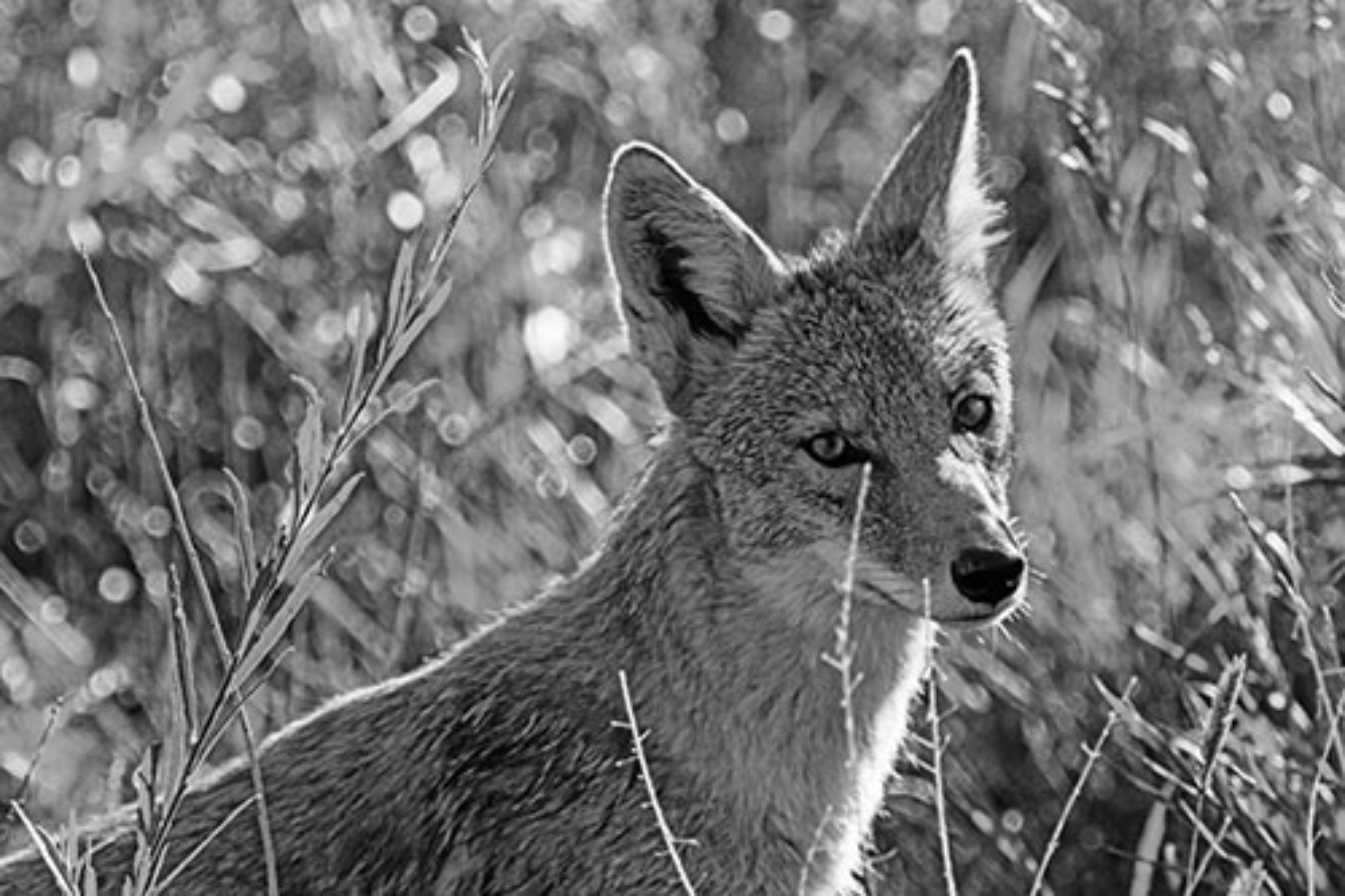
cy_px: 448
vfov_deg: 2.1
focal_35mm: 650
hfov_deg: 3.2
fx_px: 24275
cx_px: 672
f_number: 11
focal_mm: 650
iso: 2500
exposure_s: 1/800
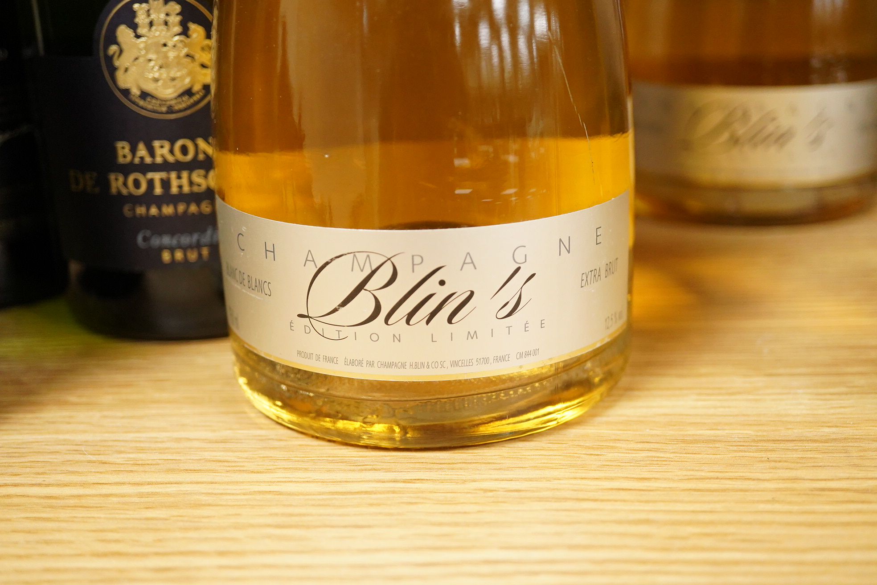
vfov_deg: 29.9
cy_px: 292
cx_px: 438
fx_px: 1096
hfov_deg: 43.6
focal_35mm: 45
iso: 2500
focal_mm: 30
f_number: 3.5
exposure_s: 1/200
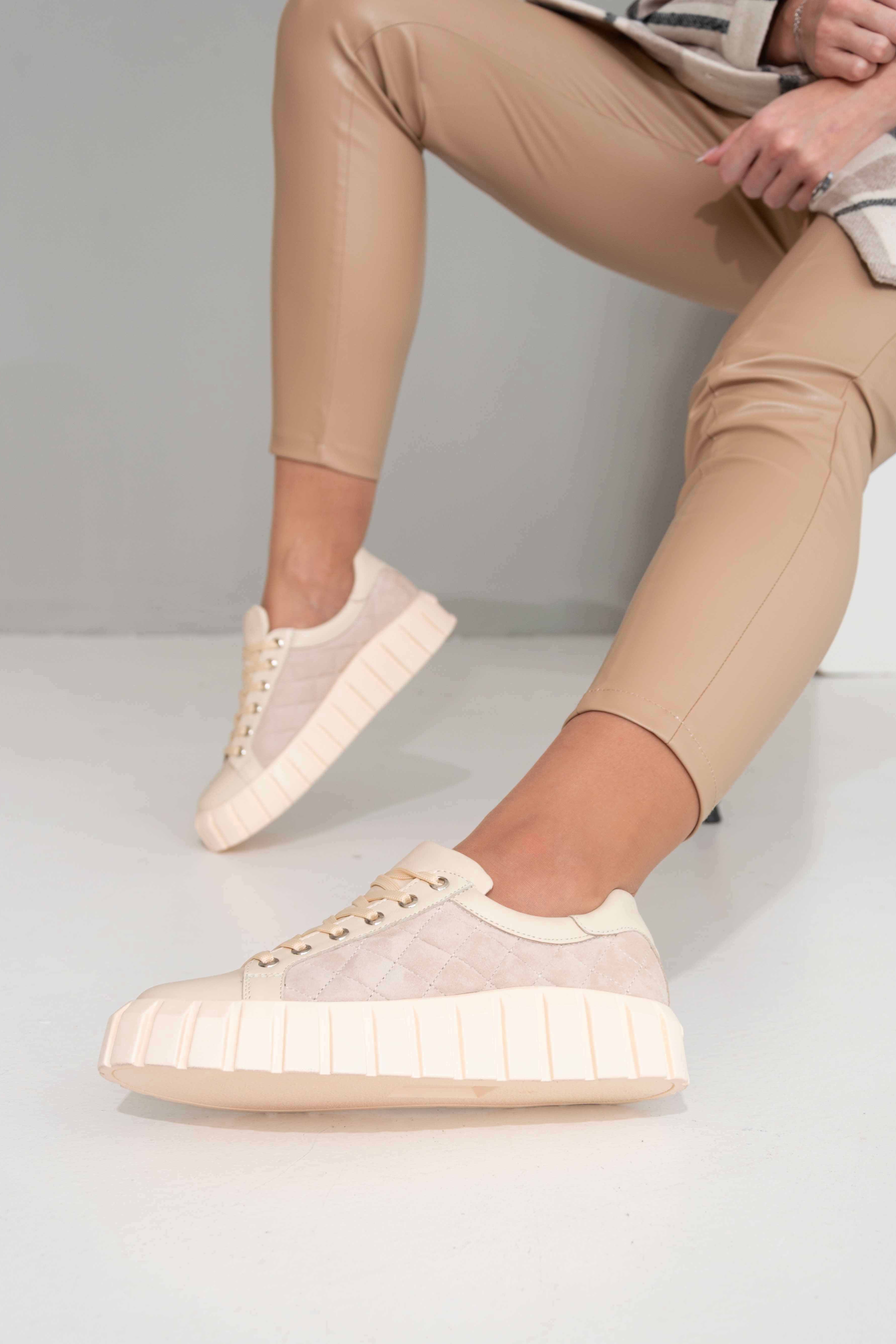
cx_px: 407
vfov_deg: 39.6
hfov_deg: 27.0
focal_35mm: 50
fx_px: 1867
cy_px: 722
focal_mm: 30
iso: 100
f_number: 5.6
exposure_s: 1/80
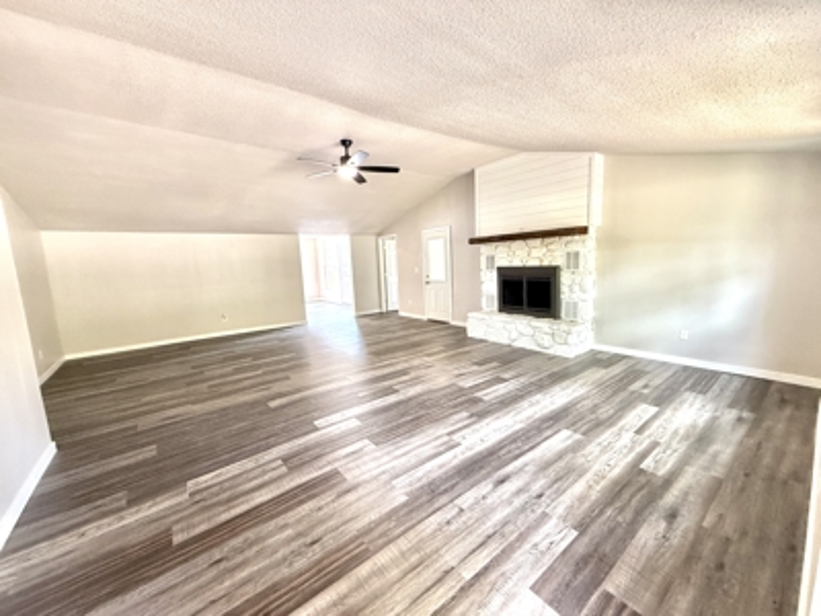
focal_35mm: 14
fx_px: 332
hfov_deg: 102.1
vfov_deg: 85.7
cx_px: 410
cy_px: 308
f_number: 2.2
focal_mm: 2.22
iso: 320
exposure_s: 1/86
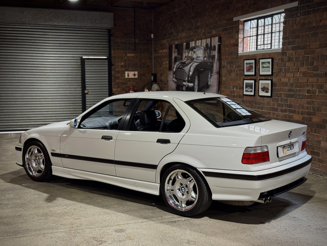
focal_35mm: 48
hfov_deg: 39.7
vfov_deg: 30.3
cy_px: 123
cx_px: 164
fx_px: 453
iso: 160
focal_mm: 6.76
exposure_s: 1/50
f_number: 1.78
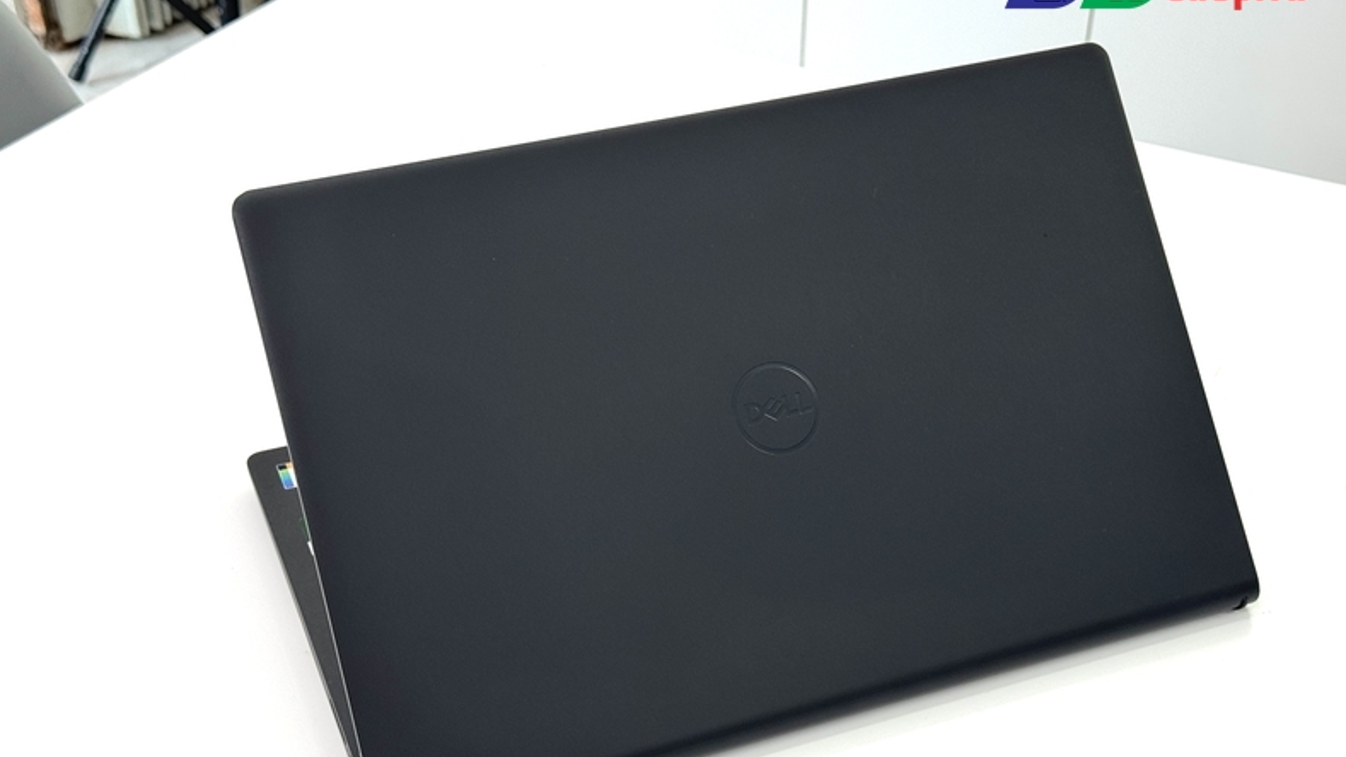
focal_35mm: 53
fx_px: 1892
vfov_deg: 22.6
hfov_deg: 39.2
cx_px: 679
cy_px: 431
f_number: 1.78
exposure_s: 1/121
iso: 80
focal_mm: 6.76
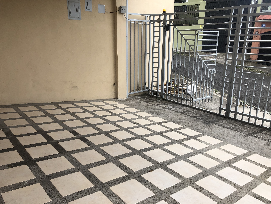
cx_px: 136
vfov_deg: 49.7
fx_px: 219
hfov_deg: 63.4
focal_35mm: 28
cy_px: 102
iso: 20
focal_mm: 4
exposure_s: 1/666
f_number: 1.8
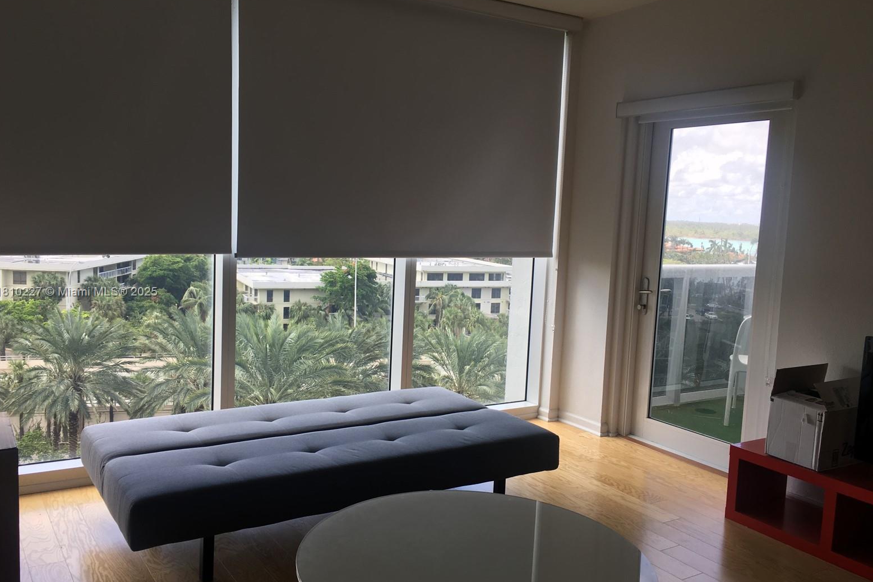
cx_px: 427
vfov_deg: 42.3
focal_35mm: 31
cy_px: 293
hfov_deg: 60.3
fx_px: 752
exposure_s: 1/120
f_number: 2.2
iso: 25
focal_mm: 4.15
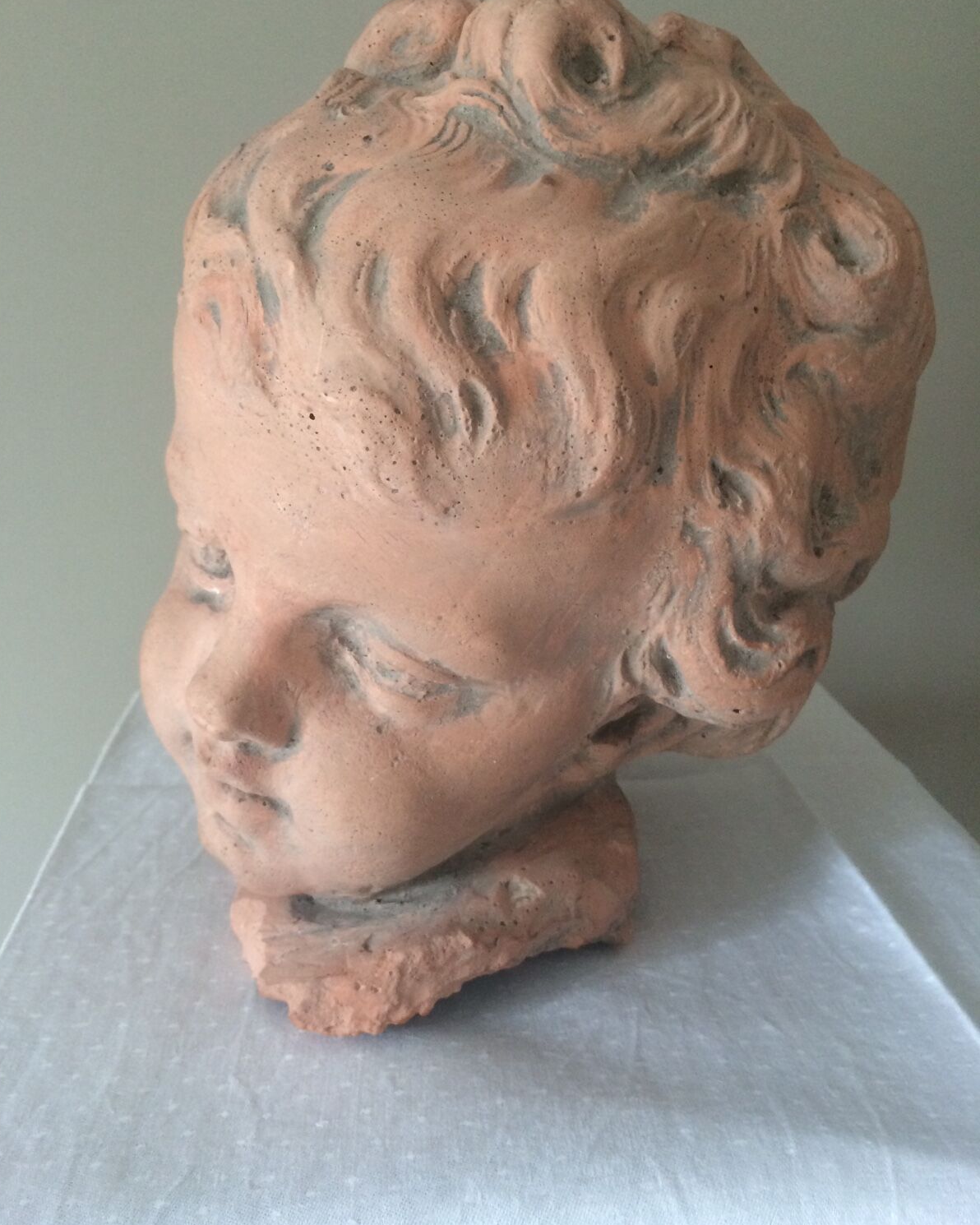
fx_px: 1124
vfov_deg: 57.2
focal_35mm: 31
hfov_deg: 47.1
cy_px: 599
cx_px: 478
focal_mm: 4.15
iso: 160
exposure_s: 1/33
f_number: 2.2
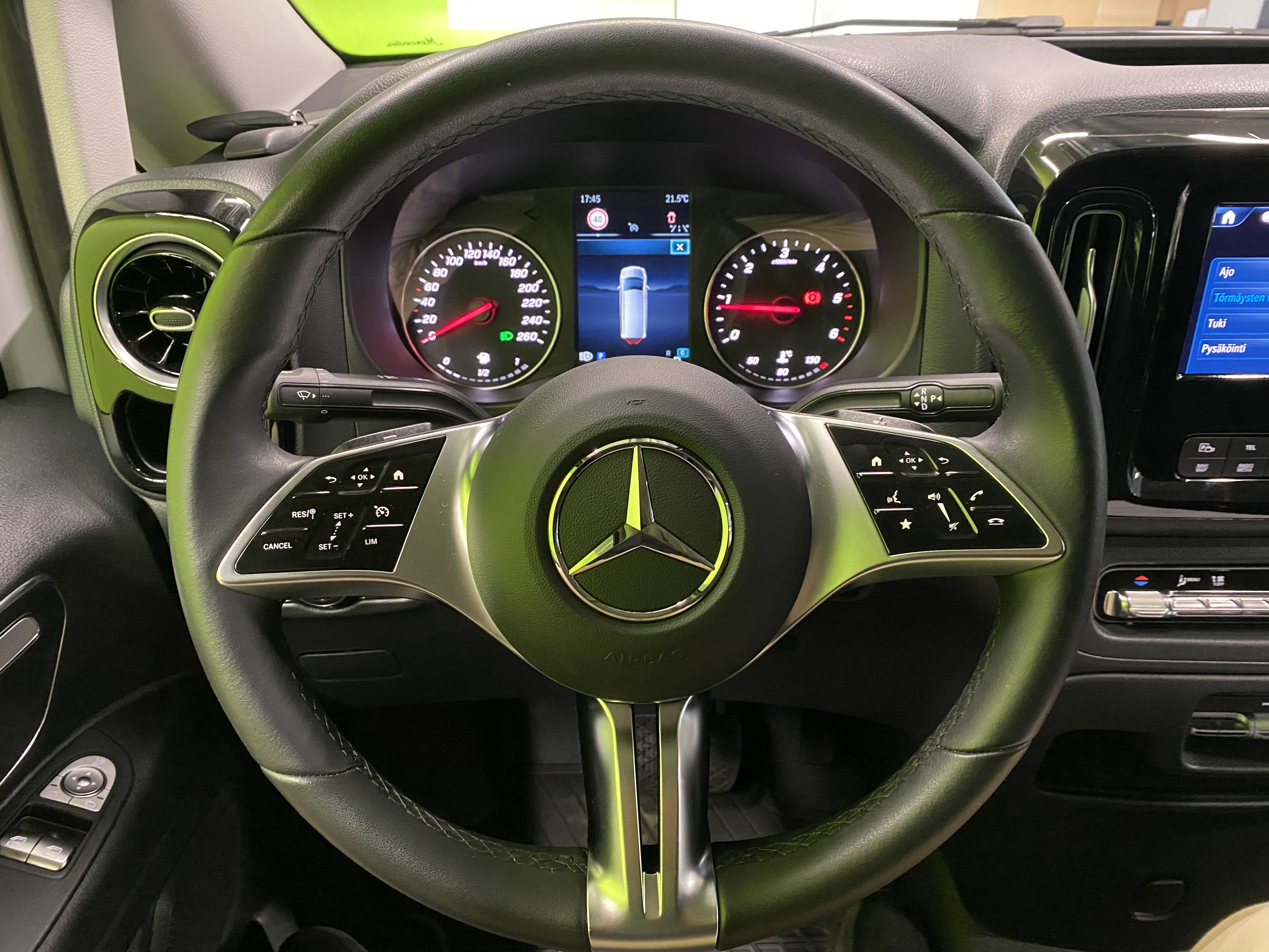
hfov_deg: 67.3
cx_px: 634
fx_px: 953
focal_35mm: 26
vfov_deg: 53.1
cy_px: 476
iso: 640
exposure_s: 1/25
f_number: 1.8
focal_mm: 4.25
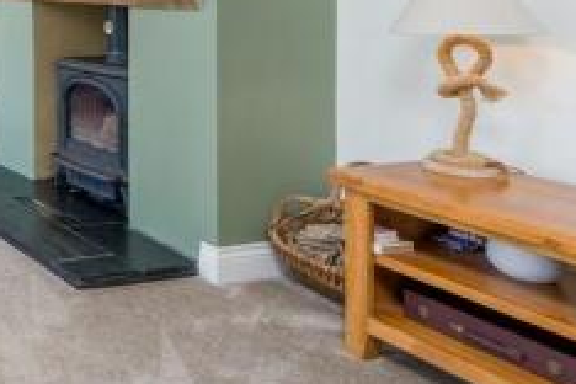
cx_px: -192
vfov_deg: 29.9
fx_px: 672
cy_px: 6
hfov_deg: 32.9
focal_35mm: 42
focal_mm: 9.9
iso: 160
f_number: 7.1
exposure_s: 1/13
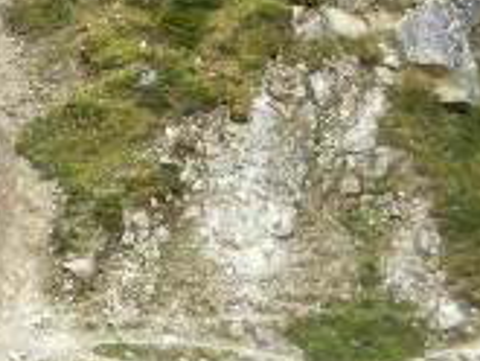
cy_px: -128
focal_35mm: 330
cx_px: -576
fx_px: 4579
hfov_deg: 5.8
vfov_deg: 4.5
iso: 160
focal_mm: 12.3
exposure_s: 1/200
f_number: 4.6
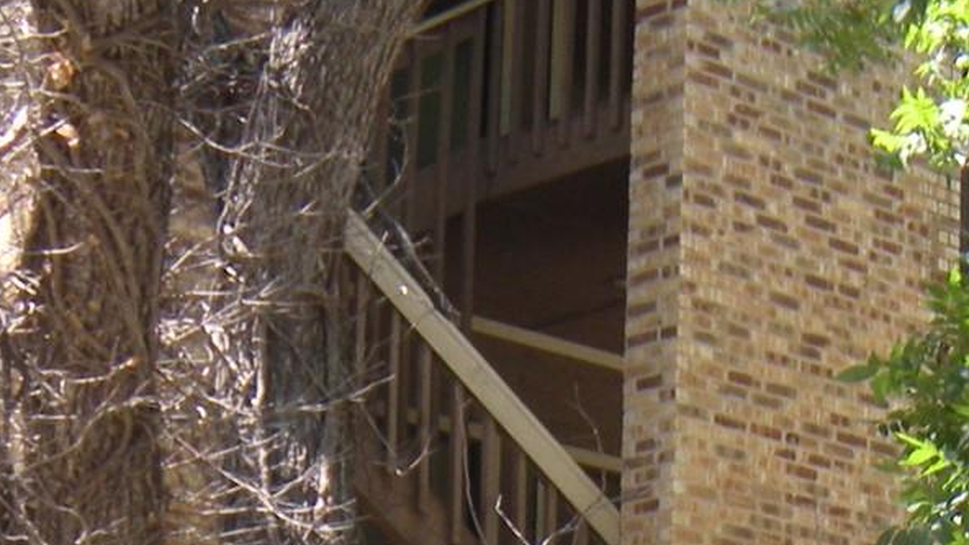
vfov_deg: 8.9
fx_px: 3392
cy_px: 923
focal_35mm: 132
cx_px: 1206
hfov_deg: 15.6
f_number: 3.8
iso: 64
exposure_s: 1/78.1
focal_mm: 5.9
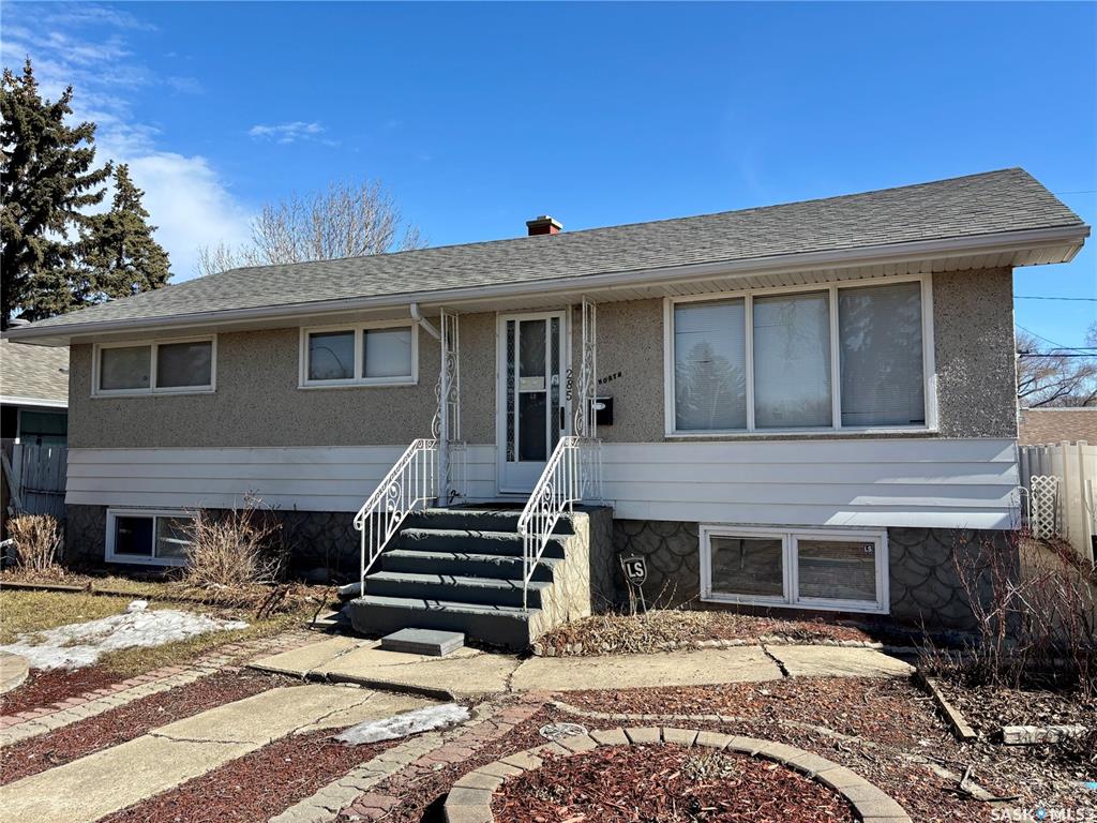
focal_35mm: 26
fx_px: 824
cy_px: 412
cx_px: 548
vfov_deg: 53.1
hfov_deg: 67.3
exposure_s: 1/2639
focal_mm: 5.96
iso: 50
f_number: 1.6
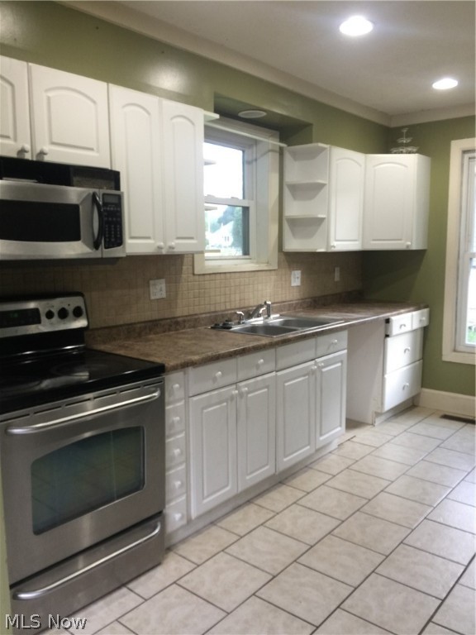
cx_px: 238
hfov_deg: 48.2
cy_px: 318
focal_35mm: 29
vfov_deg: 61.7
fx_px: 532
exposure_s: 1/15
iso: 50
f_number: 2.2
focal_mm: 4.15
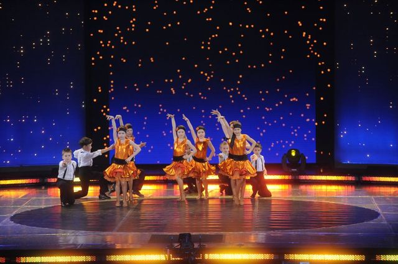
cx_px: 199
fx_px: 1932
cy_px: 132
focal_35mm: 175
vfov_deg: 7.8
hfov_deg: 11.8
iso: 2500
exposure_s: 1/250
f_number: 4
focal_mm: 175
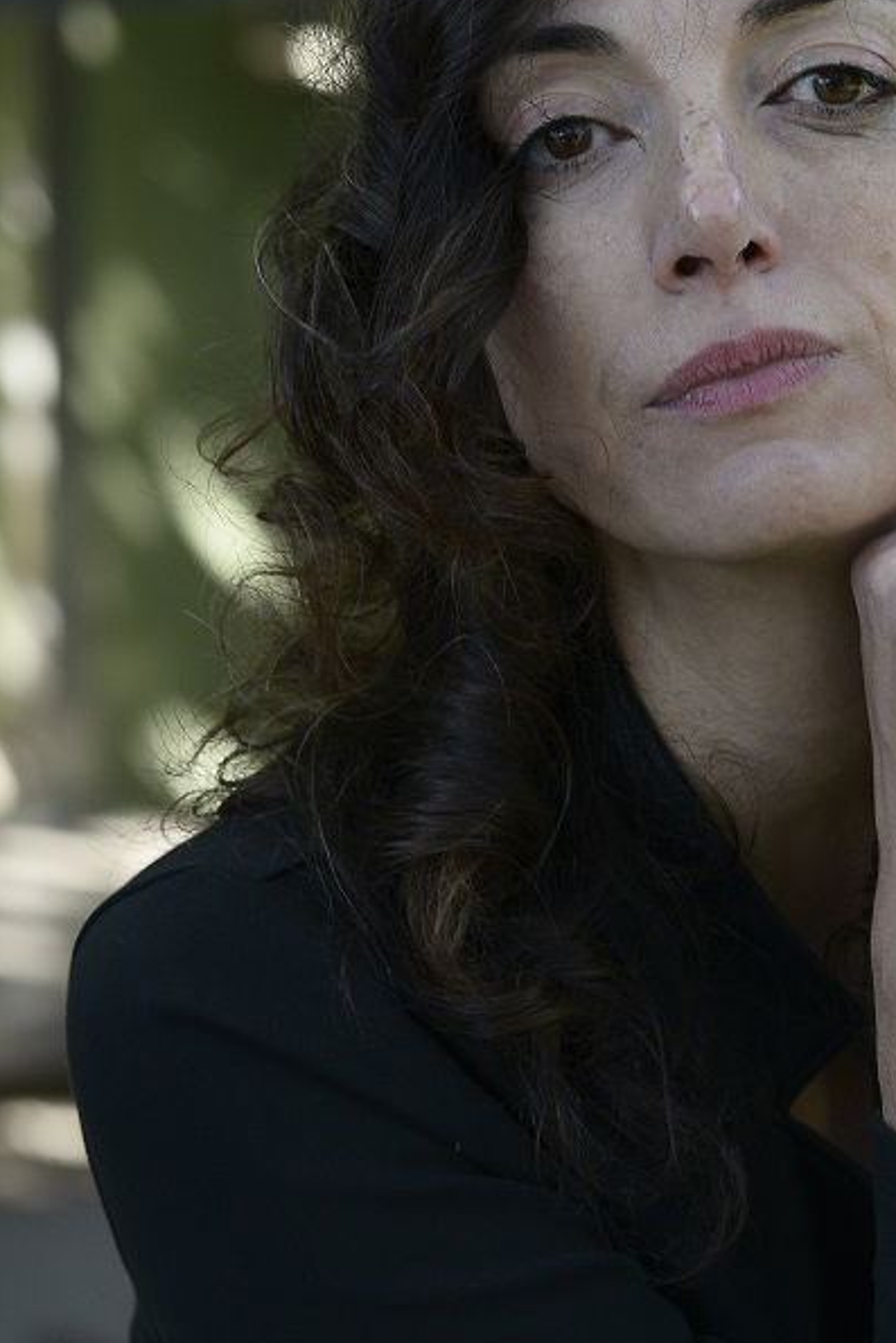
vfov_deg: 8.9
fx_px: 8656
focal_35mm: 232
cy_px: 709
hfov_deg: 5.9
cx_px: 719
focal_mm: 125
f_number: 7.1
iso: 800
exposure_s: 1/125
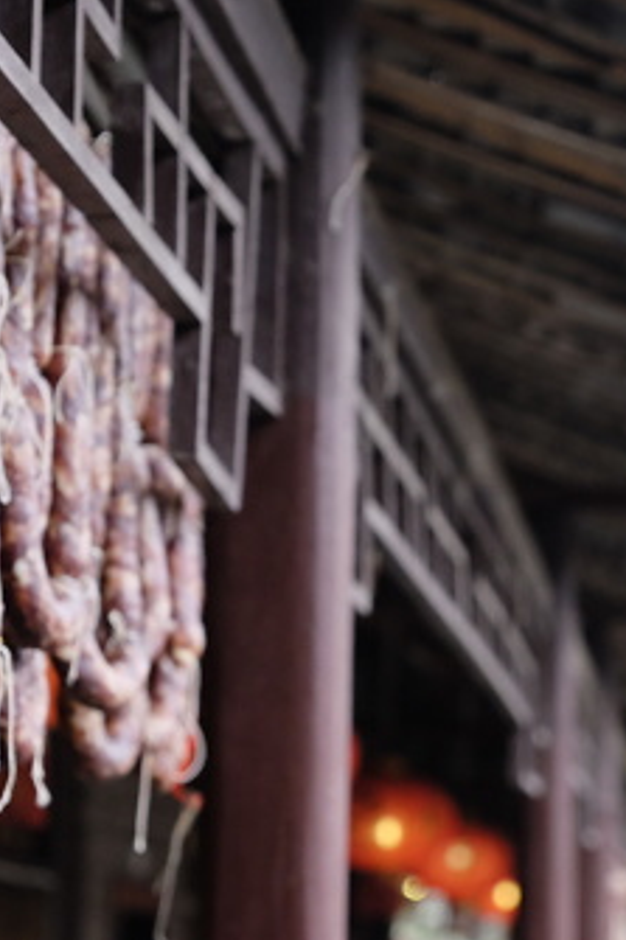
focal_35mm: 126
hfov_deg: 10.9
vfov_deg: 16.3
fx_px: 3290
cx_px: 170
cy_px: 470
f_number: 4
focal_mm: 55
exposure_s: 1/105
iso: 3200
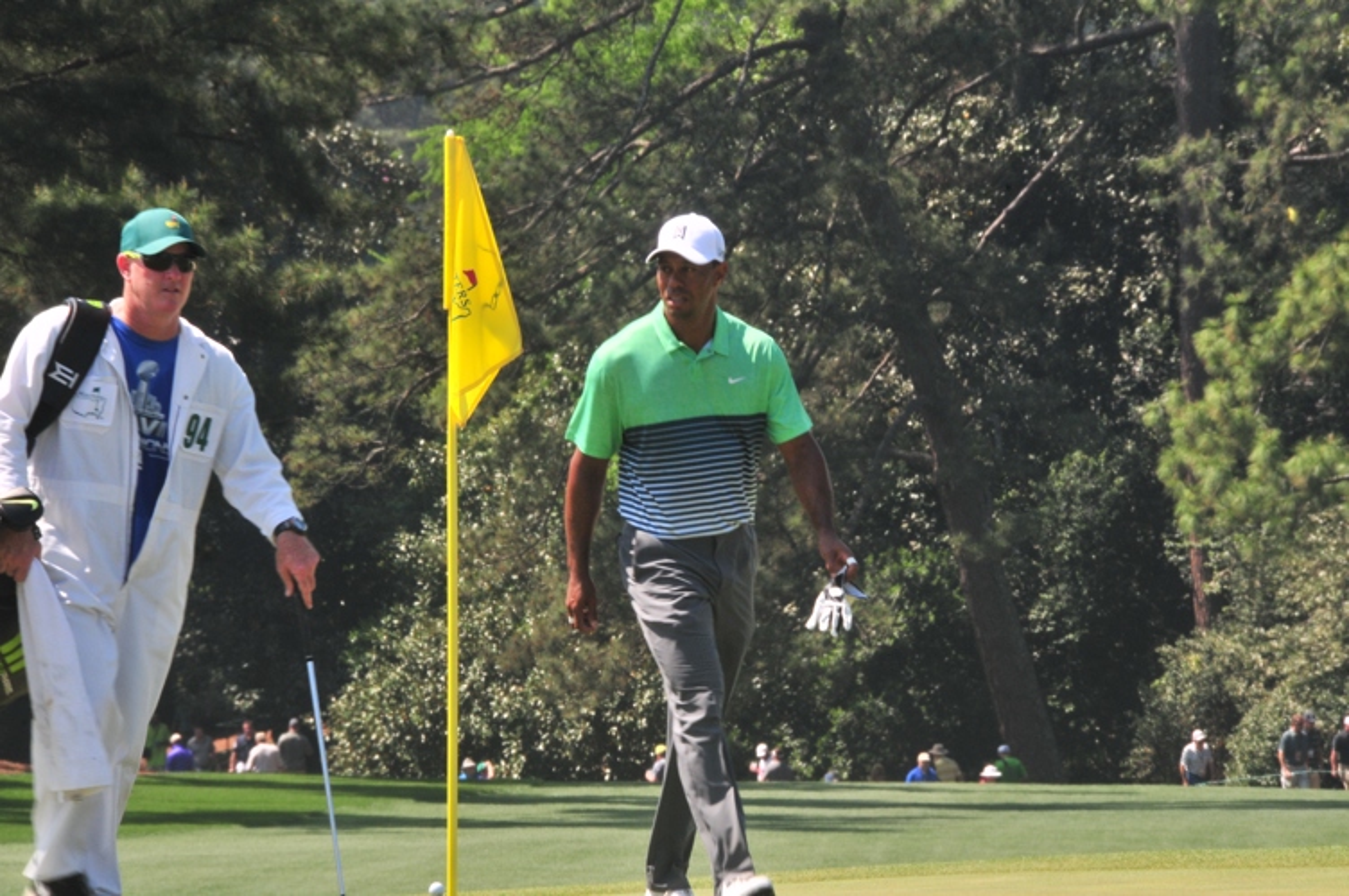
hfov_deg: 5.1
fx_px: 15163
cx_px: 674
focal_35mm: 405
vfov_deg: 3.4
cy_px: 448
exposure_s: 1/80
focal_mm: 270
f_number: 25
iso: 400
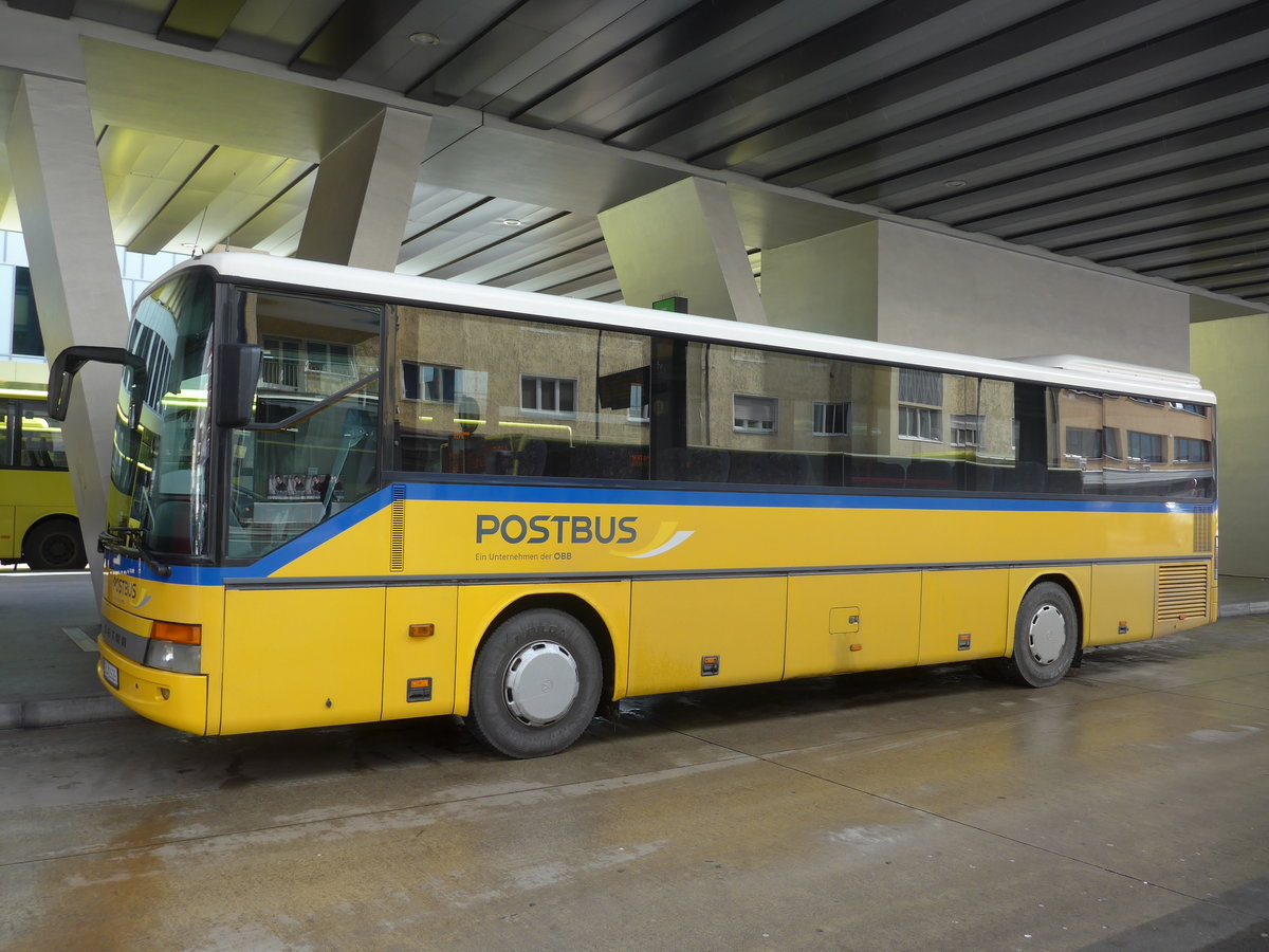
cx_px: 634
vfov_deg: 48.2
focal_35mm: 29
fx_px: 1063
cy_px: 476
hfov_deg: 61.7
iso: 80
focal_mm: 6
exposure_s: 1/160
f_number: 2.8
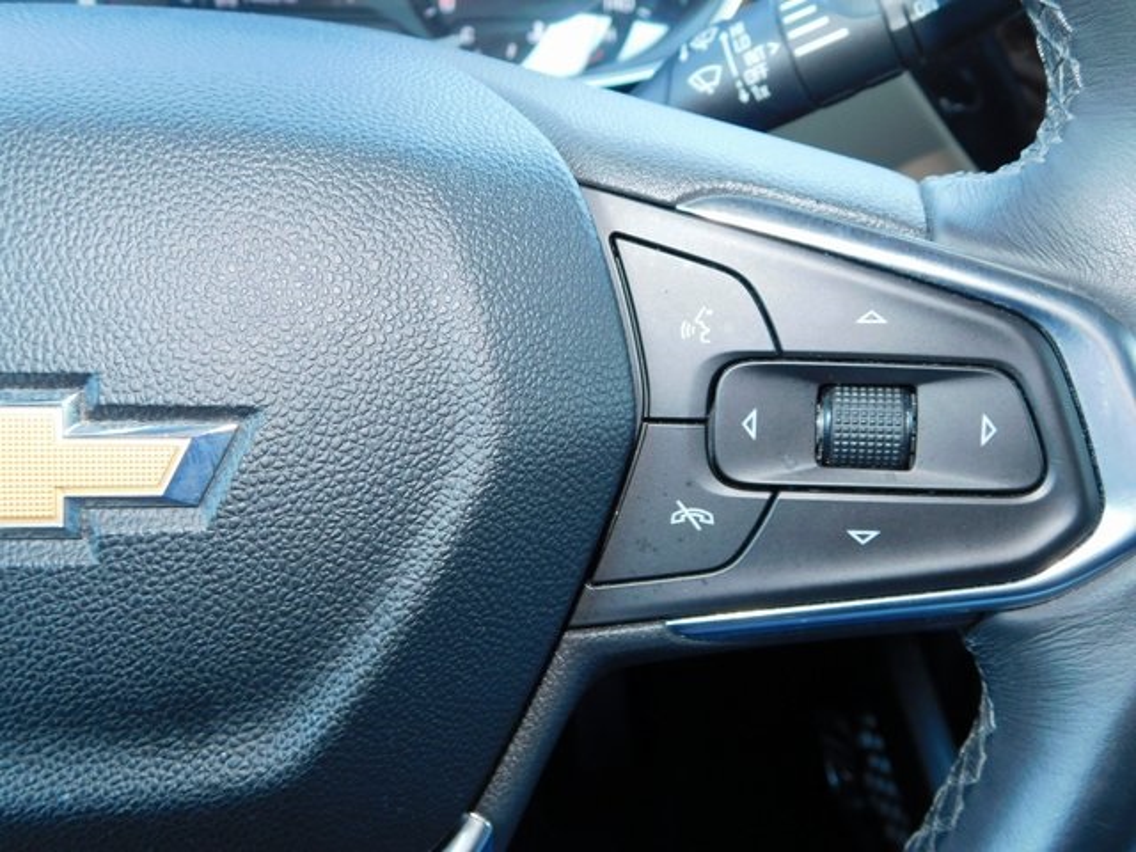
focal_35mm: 36
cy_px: 426
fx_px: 1181
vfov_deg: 39.7
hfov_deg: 51.4
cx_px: 568
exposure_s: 1/30
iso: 200
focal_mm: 6.3
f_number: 3.5
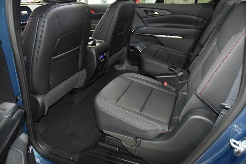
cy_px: 82
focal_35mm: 27
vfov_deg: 48.0
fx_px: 185
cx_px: 123
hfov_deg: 67.4
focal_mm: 18
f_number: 3.5
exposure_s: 1/40
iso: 3200
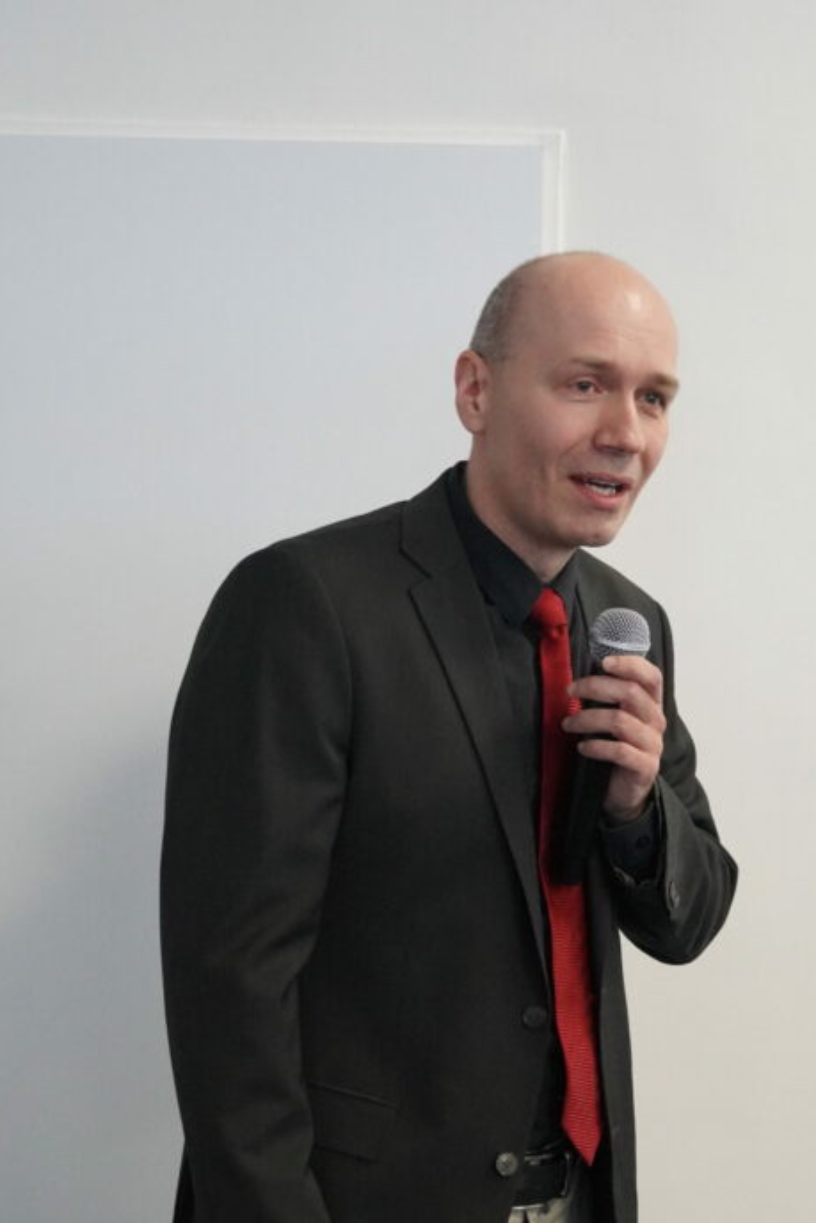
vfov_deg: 31.0
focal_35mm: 65
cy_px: 725
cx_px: 506
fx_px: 2200
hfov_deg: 21.0
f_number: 4.5
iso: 6400
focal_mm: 29
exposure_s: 1/100
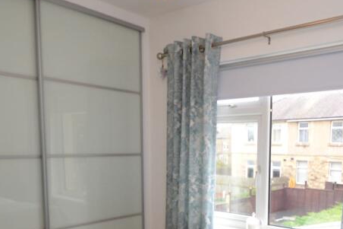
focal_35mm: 34
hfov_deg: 54.4
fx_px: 324
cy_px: 180
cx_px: 235
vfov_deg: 37.6
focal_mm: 10
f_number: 4
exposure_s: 1/60
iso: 400
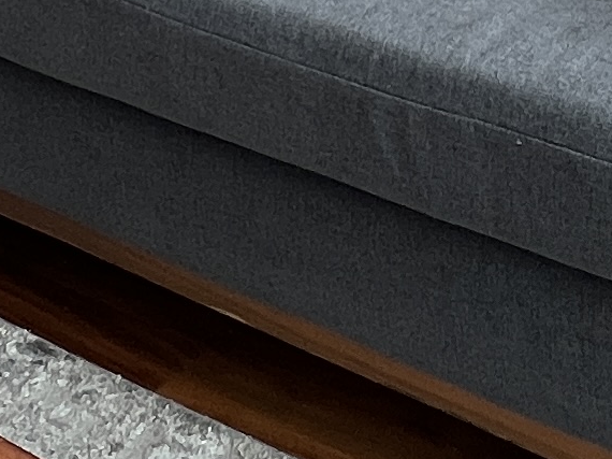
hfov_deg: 20.9
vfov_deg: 12.6
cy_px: -631
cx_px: 537
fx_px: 1626
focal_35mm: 92
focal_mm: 1.57
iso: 50
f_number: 1.8
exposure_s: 1/99
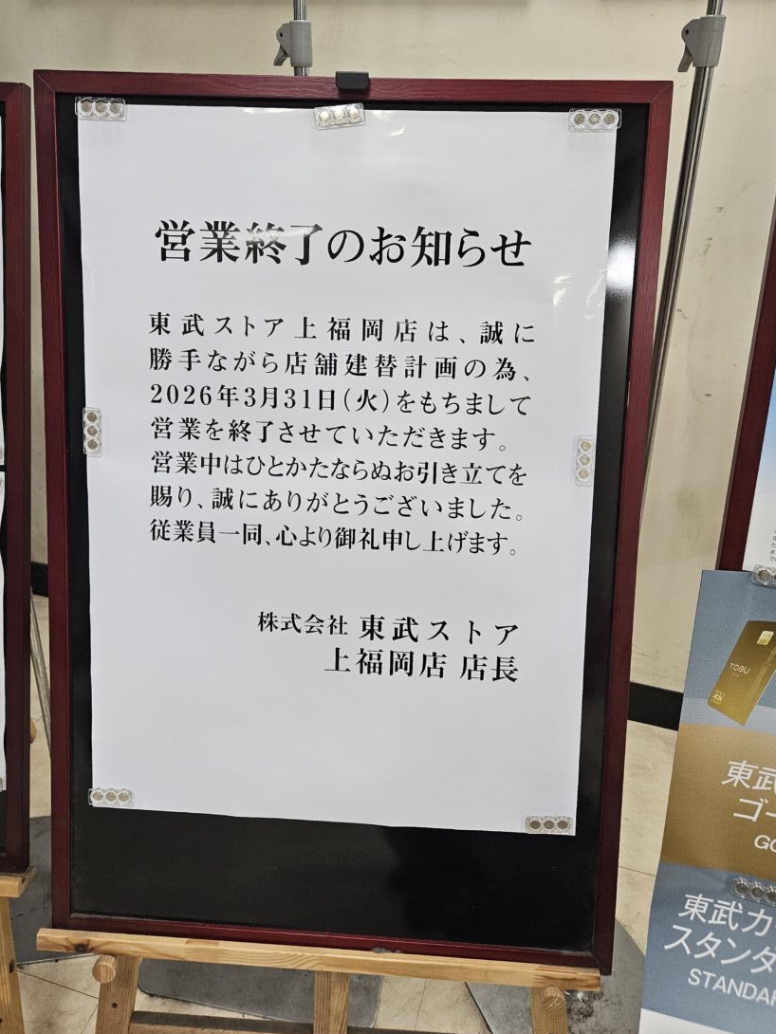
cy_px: 432
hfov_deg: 51.4
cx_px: 378
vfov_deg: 64.9
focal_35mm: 27
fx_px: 807
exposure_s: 1/180
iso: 200
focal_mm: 5.4
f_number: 1.8
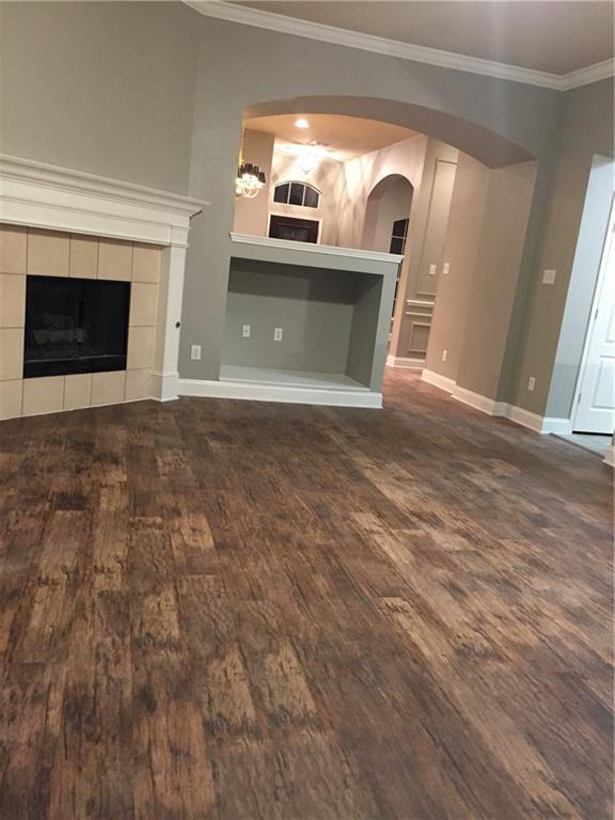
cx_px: 308
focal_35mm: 29
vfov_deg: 61.7
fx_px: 687
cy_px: 410
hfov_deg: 48.2
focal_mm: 4.15
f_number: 2.2
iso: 250
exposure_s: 1/24
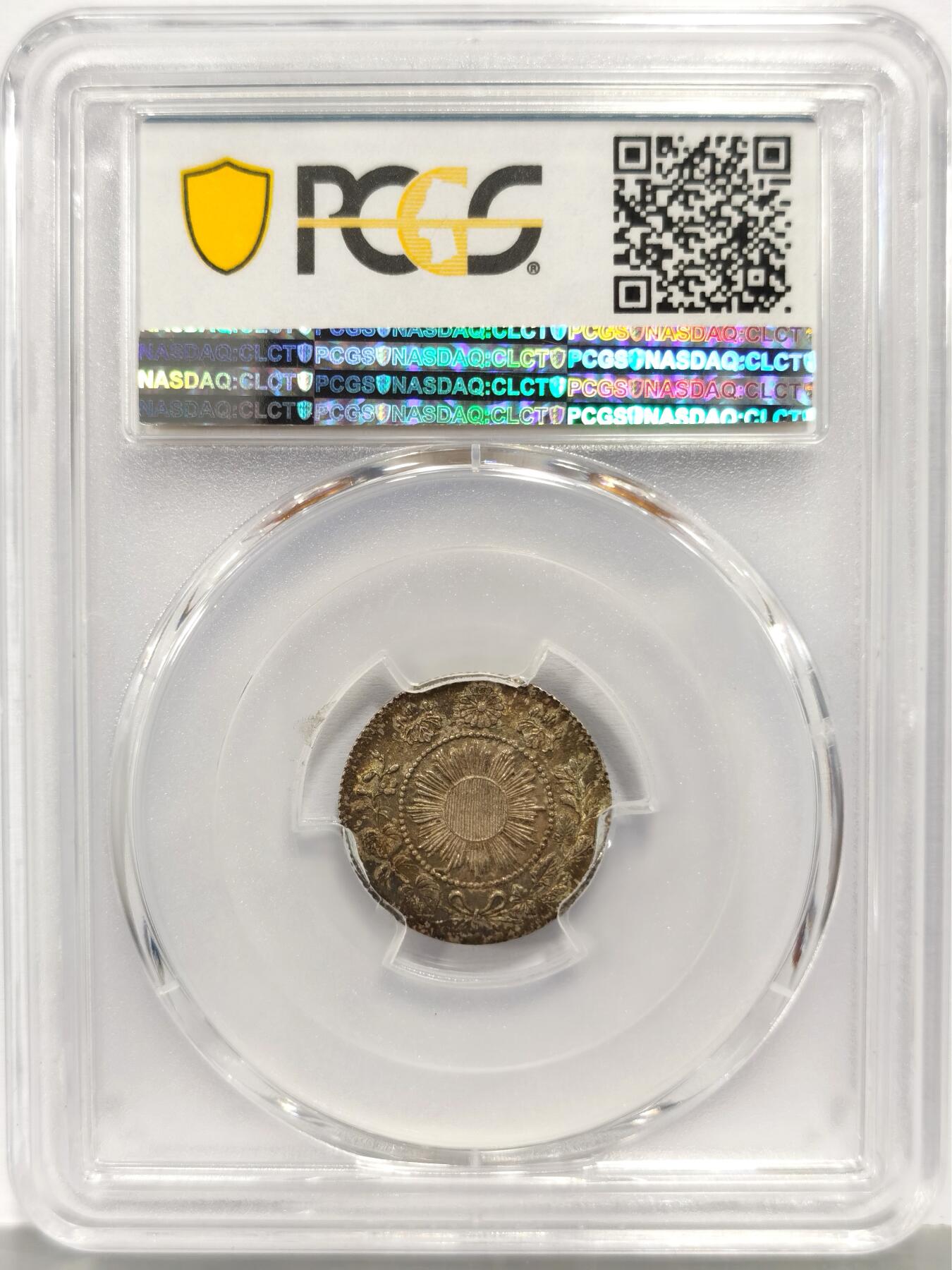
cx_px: 476
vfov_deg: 35.5
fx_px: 1980
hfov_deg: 27.0
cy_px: 635
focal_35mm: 54
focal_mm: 5.56
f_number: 16
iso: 125
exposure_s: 1/100
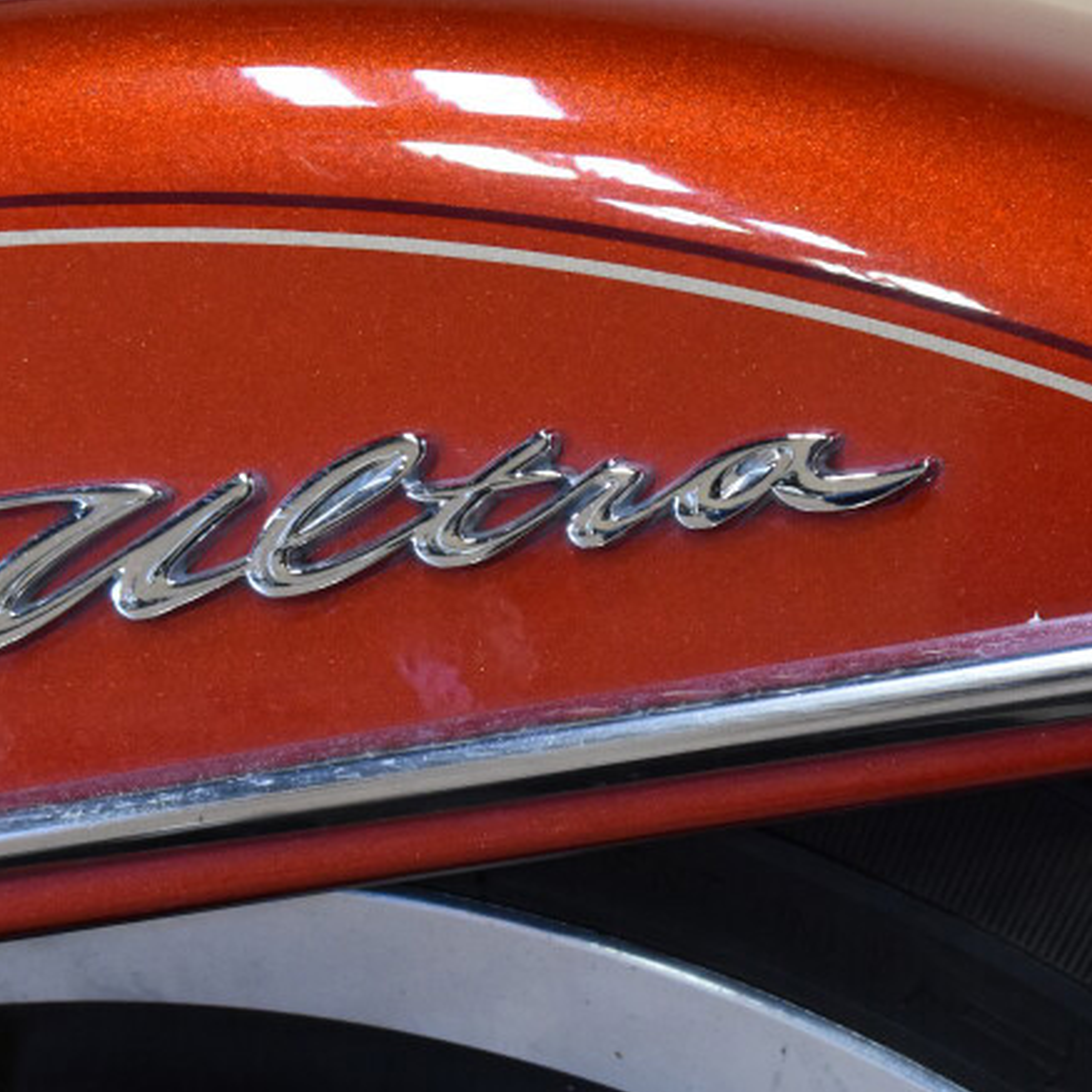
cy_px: 494
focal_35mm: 192
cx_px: 327
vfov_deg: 9.1
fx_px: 6858
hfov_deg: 9.1
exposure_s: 1/60
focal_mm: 55
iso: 2000
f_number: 5.6
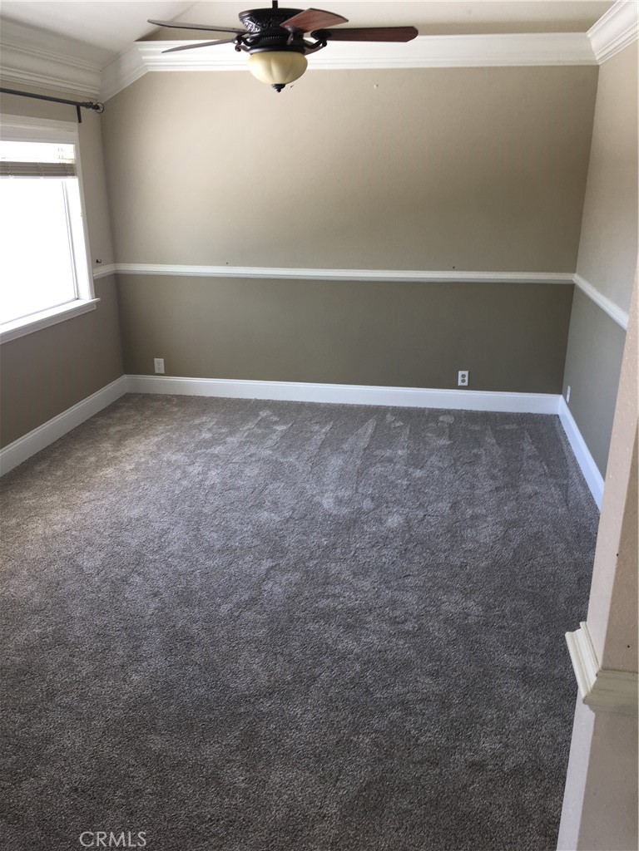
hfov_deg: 48.2
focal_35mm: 29
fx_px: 714
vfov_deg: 61.7
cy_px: 426
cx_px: 320
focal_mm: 4.15
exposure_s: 1/60
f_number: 2.2
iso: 25
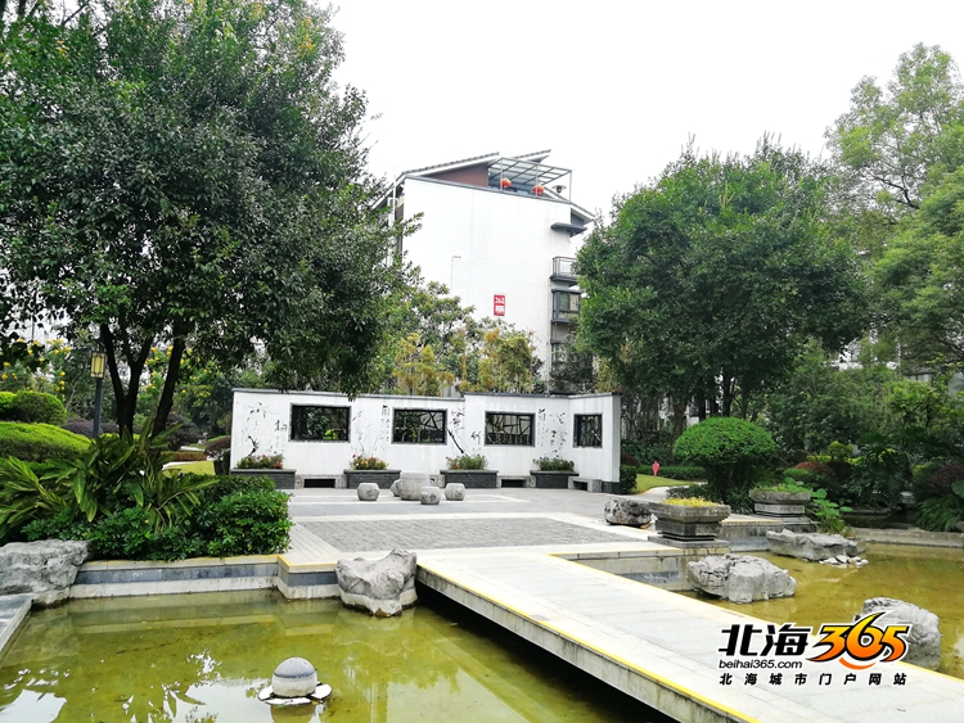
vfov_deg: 51.4
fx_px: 752
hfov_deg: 65.3
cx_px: 482
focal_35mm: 27
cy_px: 362
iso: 50
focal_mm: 3.95
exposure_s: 1/589
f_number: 2.2
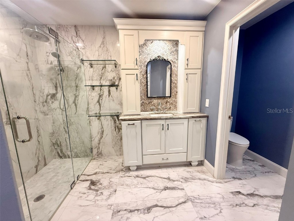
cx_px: 147
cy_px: 110
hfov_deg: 102.1
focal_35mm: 14
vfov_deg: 85.7
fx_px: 119
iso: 200
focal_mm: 2.22
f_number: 2.2
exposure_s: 1/60
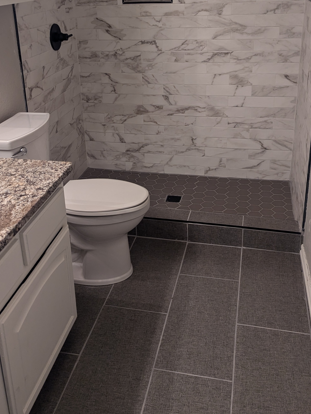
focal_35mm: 38
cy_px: 131
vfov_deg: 47.9
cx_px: 142
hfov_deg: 37.8
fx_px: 454
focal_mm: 6.81
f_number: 1.85
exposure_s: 1/30
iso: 45
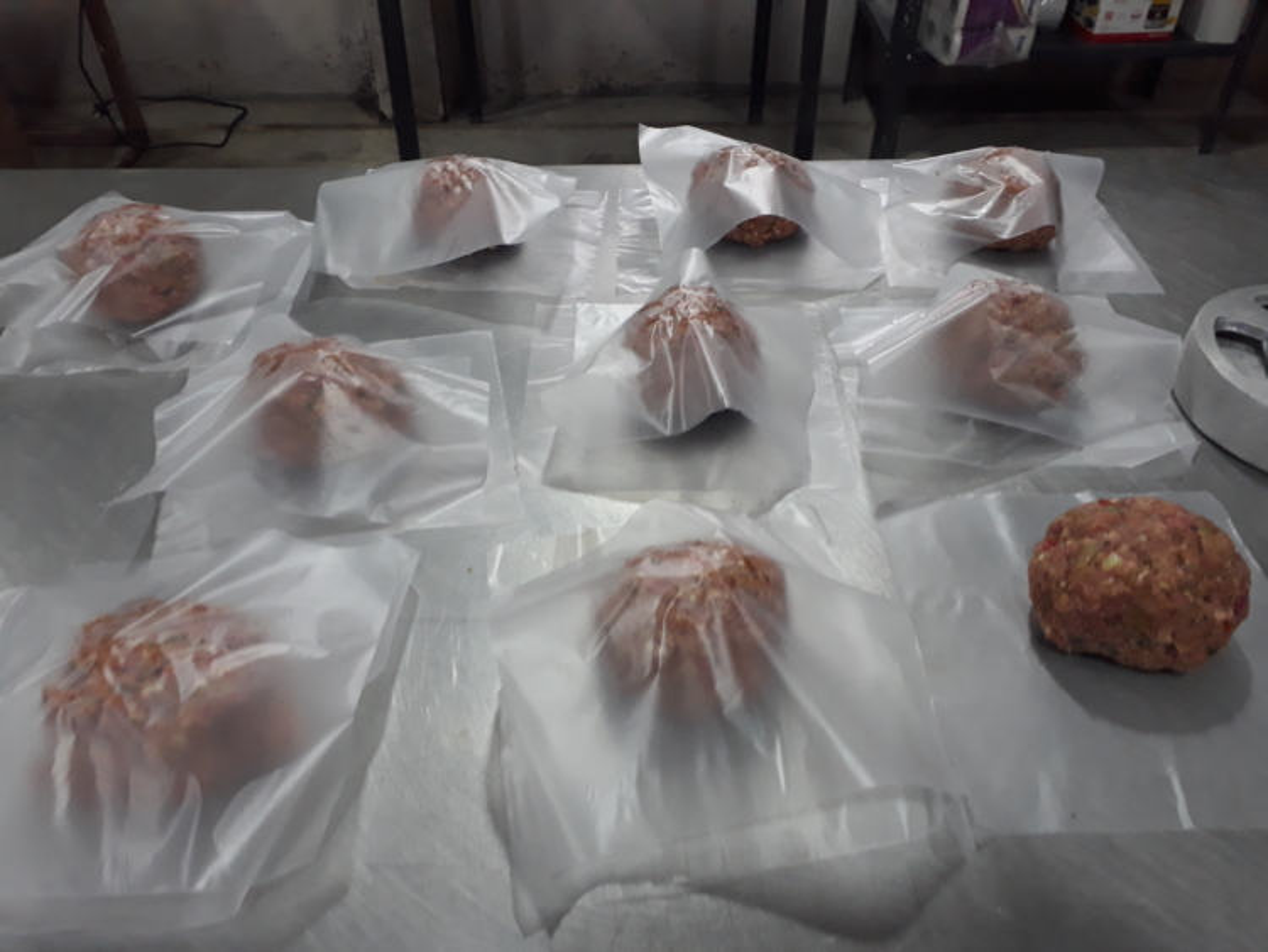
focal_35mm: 27
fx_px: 989
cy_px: 476
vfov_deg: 51.4
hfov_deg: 65.3
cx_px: 634
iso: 200
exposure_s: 1/33
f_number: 1.9
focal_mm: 3.6
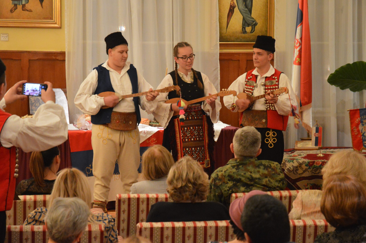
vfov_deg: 13.0
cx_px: 183
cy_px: 122
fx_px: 1067
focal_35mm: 105
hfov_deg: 19.5
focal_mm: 70
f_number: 4.5
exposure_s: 1/50
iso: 3200
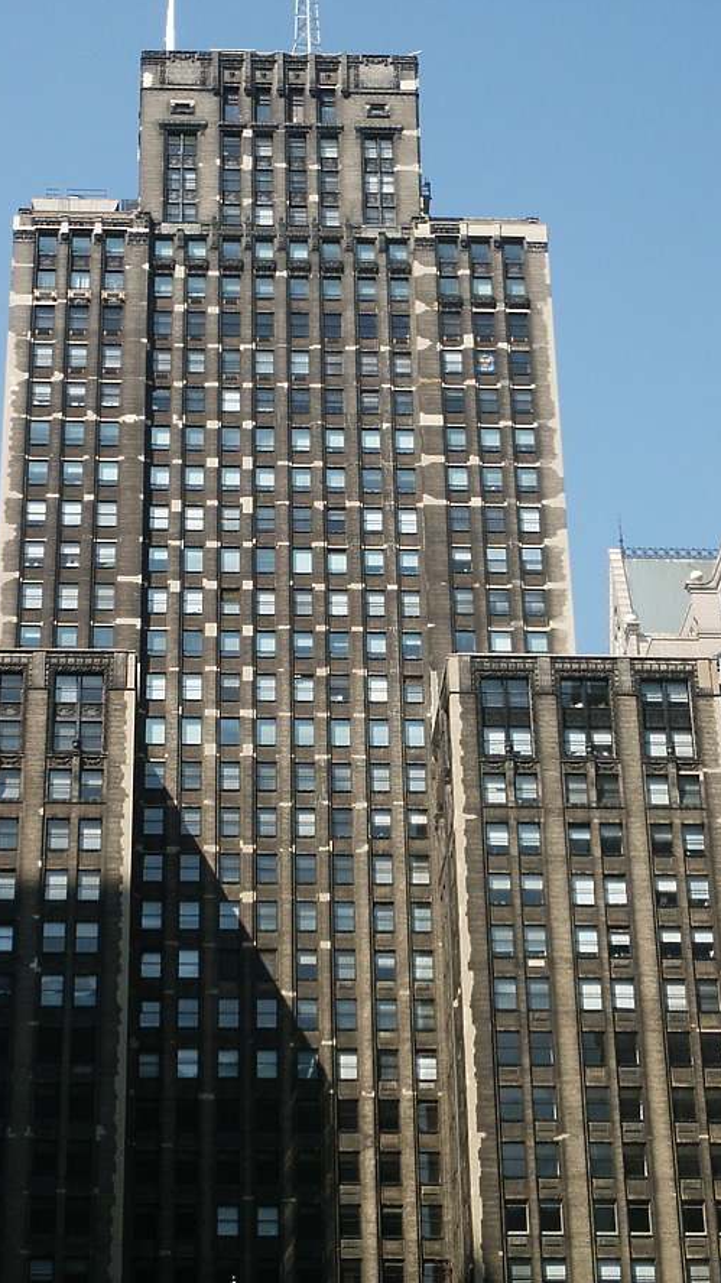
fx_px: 2517
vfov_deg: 28.6
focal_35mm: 74
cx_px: 288
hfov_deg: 16.3
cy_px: 642
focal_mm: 13.87
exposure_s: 1/125
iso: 64
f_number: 8
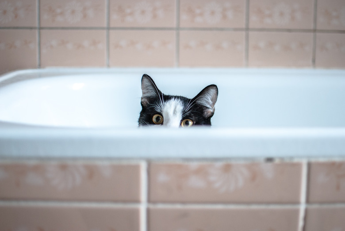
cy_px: 116
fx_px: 504
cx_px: 172
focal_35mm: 52
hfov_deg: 37.8
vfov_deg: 25.8
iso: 200
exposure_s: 1/50
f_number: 1.8
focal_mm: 35
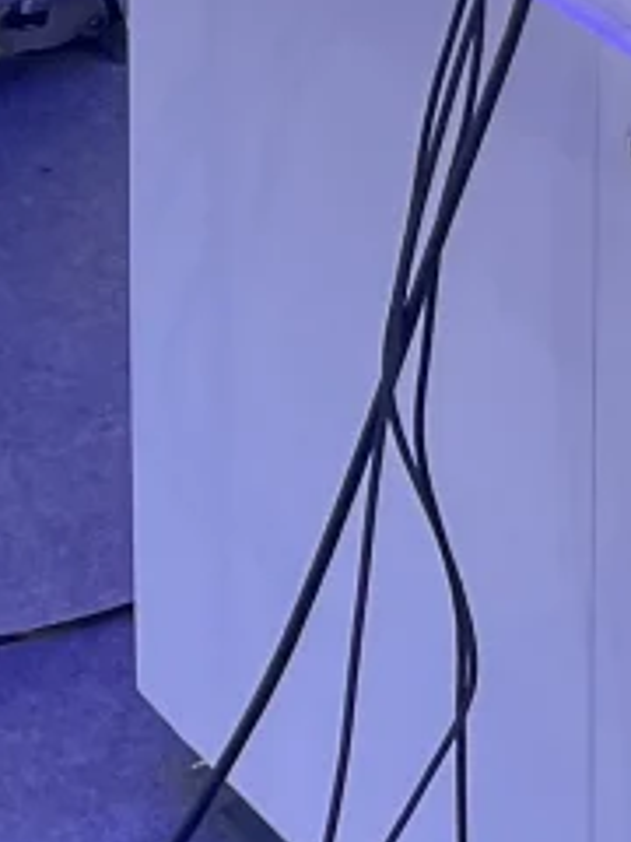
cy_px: -1168
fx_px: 3792
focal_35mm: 156
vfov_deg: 10.8
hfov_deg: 8.1
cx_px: 1879
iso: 80
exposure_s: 1/100
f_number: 1.6
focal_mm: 5.1
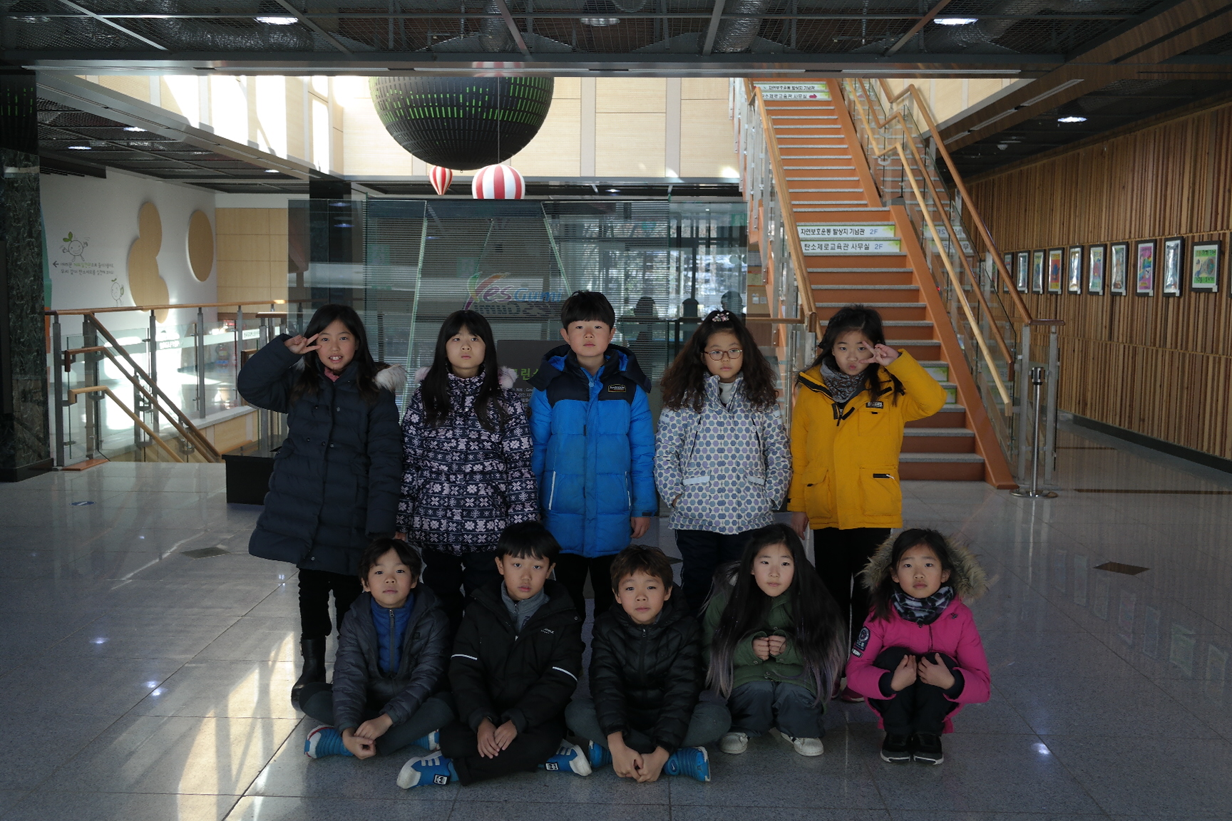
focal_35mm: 36
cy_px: 410
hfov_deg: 53.1
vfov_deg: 36.9
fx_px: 1232
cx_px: 616
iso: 200
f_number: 3.5
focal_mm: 24
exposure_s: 1/50
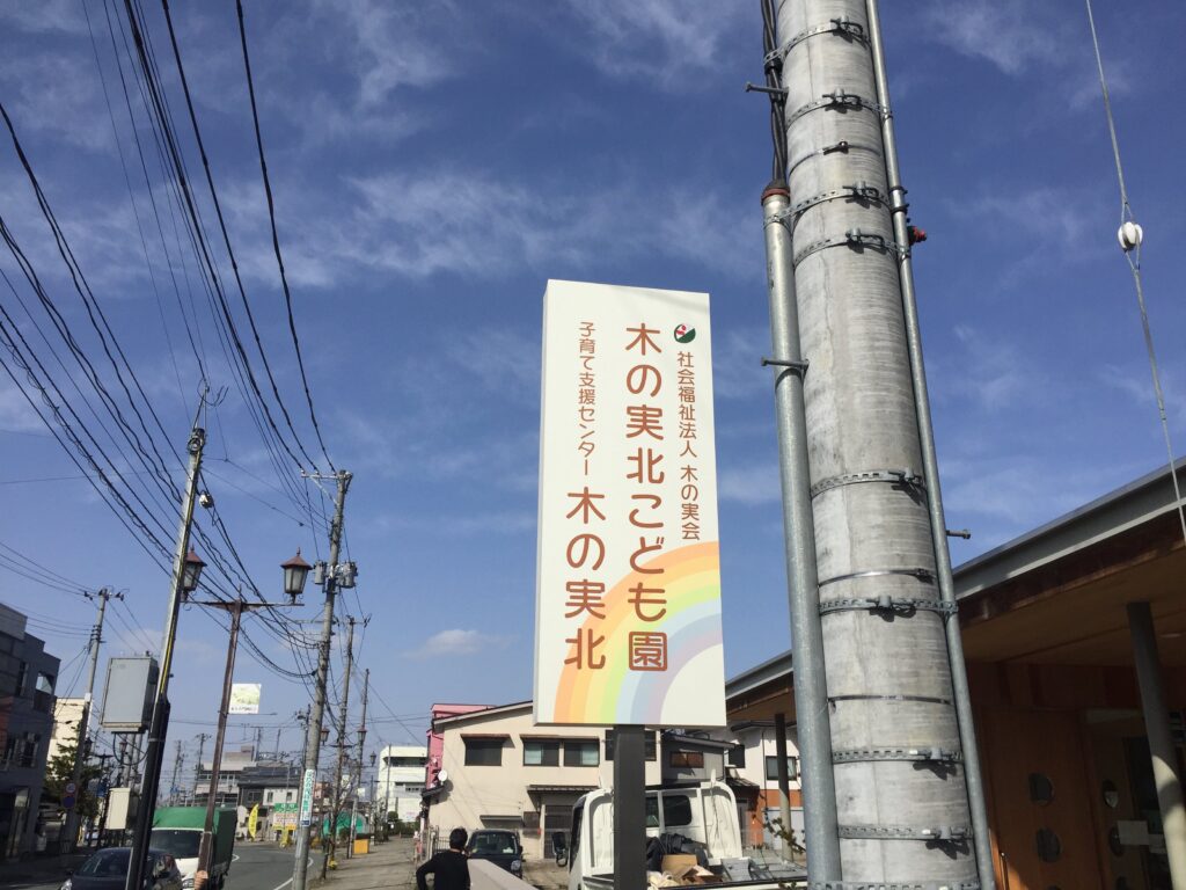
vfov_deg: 48.2
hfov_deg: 61.7
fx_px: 994
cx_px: 593
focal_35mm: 29
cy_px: 445
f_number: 2.2
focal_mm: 4.15
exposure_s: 1/4405
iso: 32
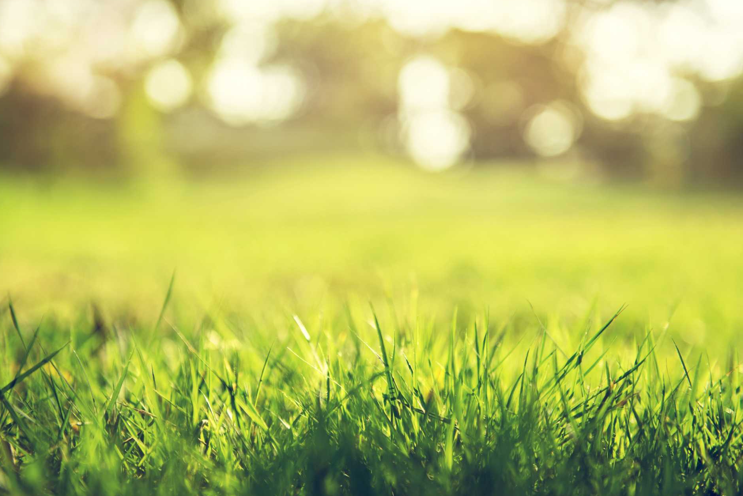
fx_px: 1259
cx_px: 351
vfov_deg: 22.3
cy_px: 258
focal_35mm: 61
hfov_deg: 32.9
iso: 160
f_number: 3.2
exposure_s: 1/1000
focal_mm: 56
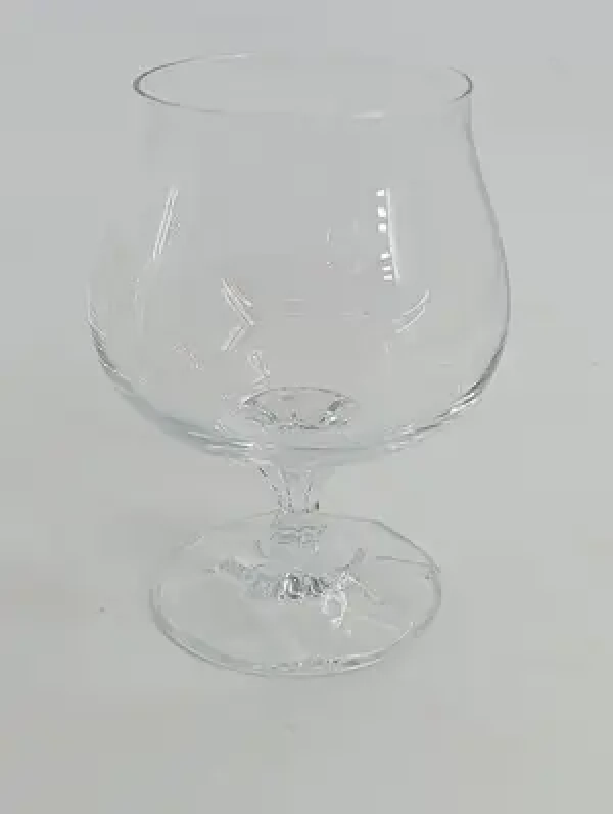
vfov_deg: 63.4
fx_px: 659
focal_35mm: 28
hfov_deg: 49.9
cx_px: 306
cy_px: 407
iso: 53
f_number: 1.8
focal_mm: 4.22
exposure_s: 1/110
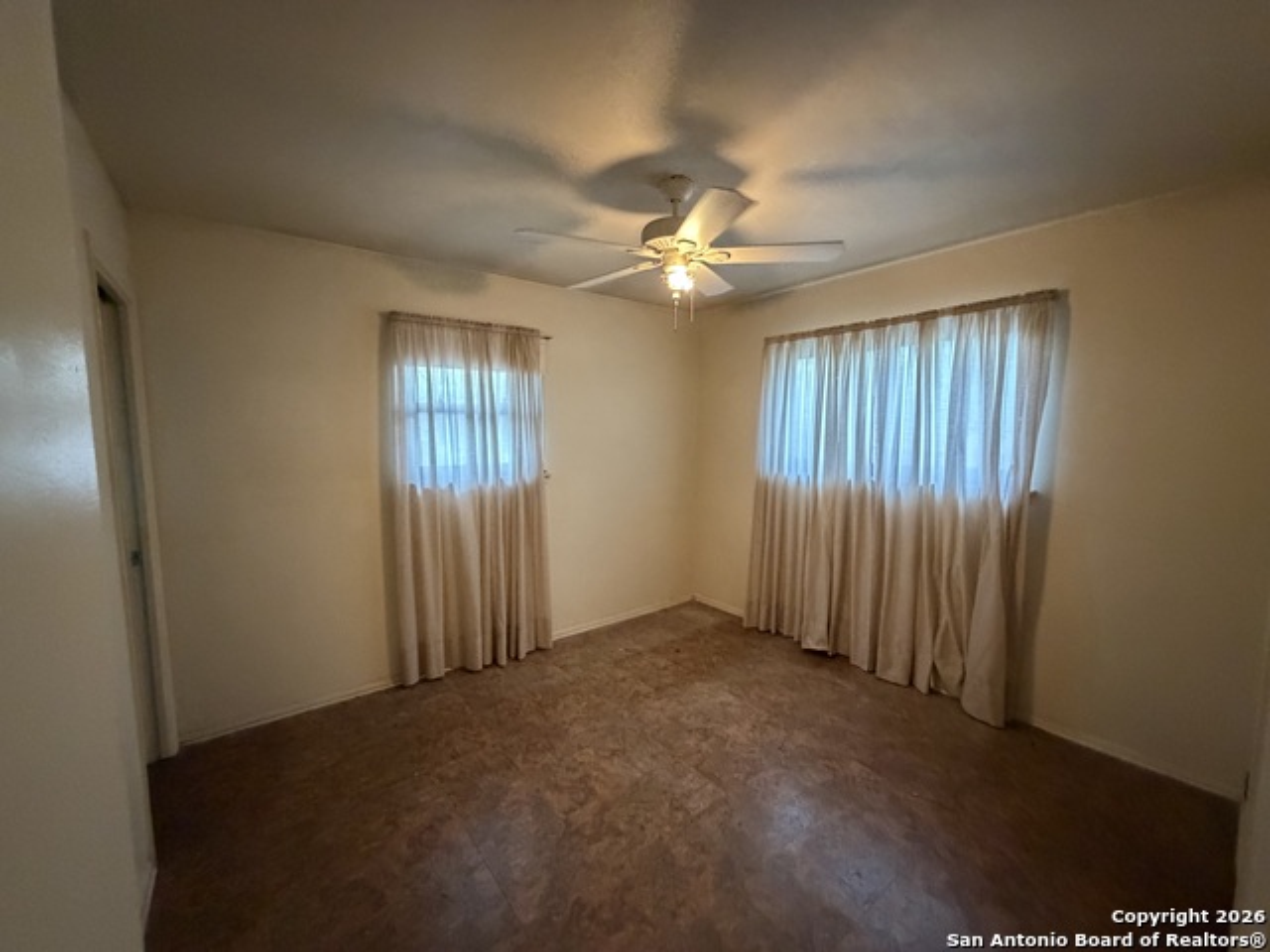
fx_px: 514
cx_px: 635
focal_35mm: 14
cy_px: 476
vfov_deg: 85.7
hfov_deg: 102.1
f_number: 2.2
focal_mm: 2.22
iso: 1250
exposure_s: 1/60
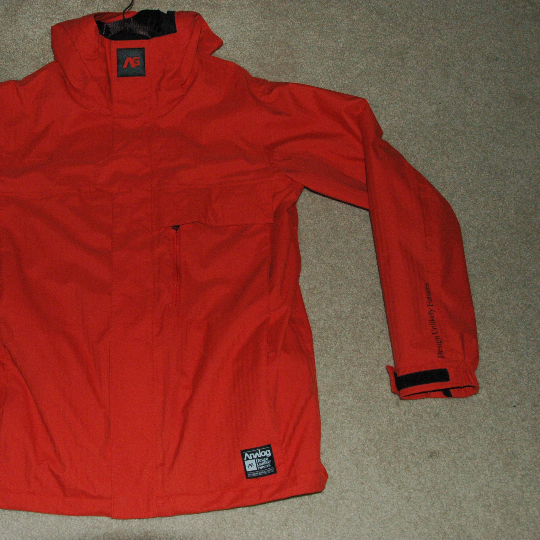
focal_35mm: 43
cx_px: 134
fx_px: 759
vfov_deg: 39.2
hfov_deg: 38.2
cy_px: 265
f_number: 10
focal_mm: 22
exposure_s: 1/125
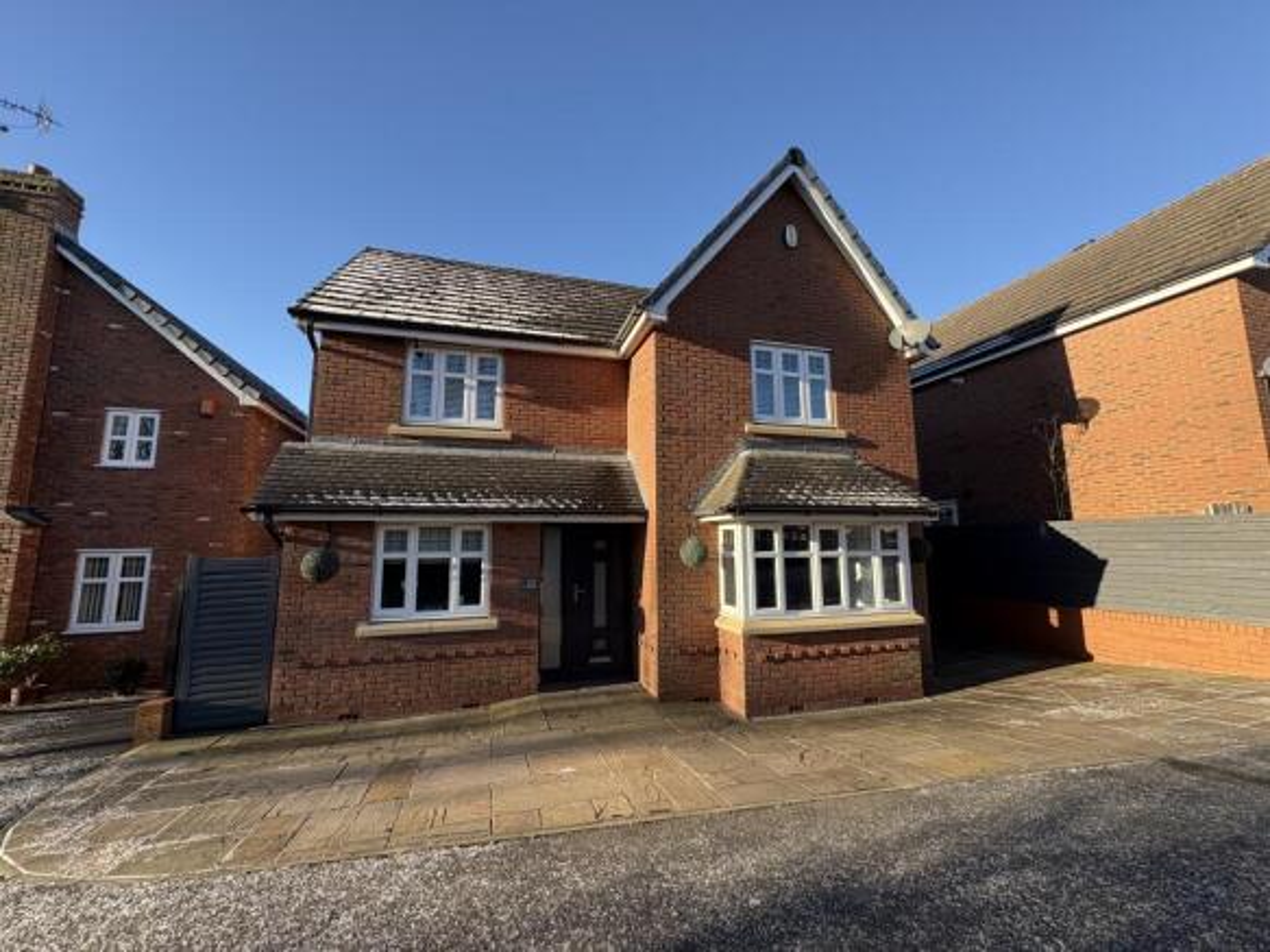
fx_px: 514
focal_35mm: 14
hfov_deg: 102.1
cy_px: 476
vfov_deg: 85.7
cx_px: 635
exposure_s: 1/425
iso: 64
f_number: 2.2
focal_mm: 2.22
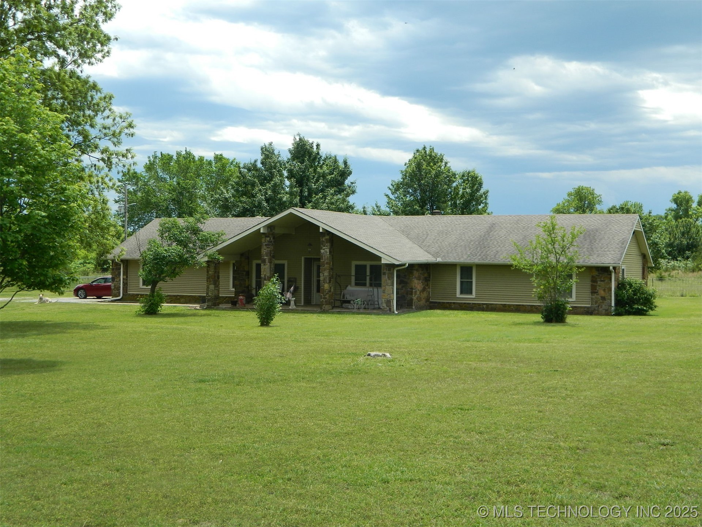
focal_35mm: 47
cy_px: 264
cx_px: 351
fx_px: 953
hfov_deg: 40.4
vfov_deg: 30.9
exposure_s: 1/640
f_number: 3.6
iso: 80
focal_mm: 8.4
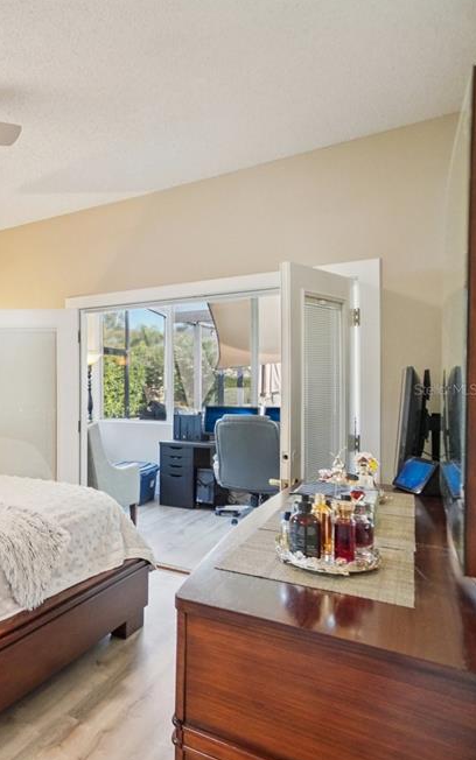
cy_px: 389
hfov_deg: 36.8
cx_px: -117
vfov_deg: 74.8
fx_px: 498
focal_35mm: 24
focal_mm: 10
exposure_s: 1/30
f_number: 4.5
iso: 320
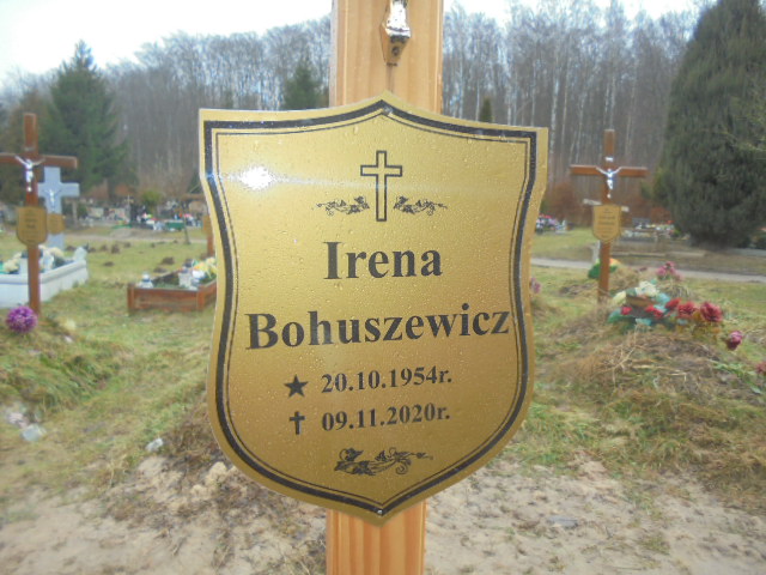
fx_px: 575
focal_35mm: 26
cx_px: 383
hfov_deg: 67.3
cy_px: 288
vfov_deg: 53.1
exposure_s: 1/125
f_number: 3.5
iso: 100
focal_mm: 4.6
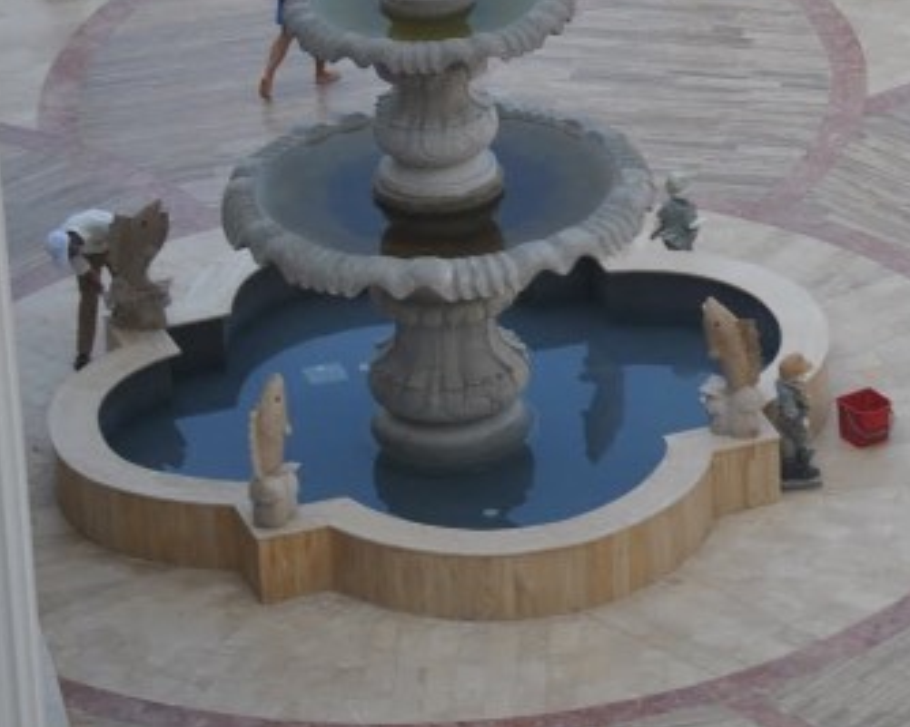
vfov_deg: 6.4
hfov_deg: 7.9
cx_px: 930
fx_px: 6516
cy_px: 286
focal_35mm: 242
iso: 100
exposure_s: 1/250
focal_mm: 50
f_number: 8
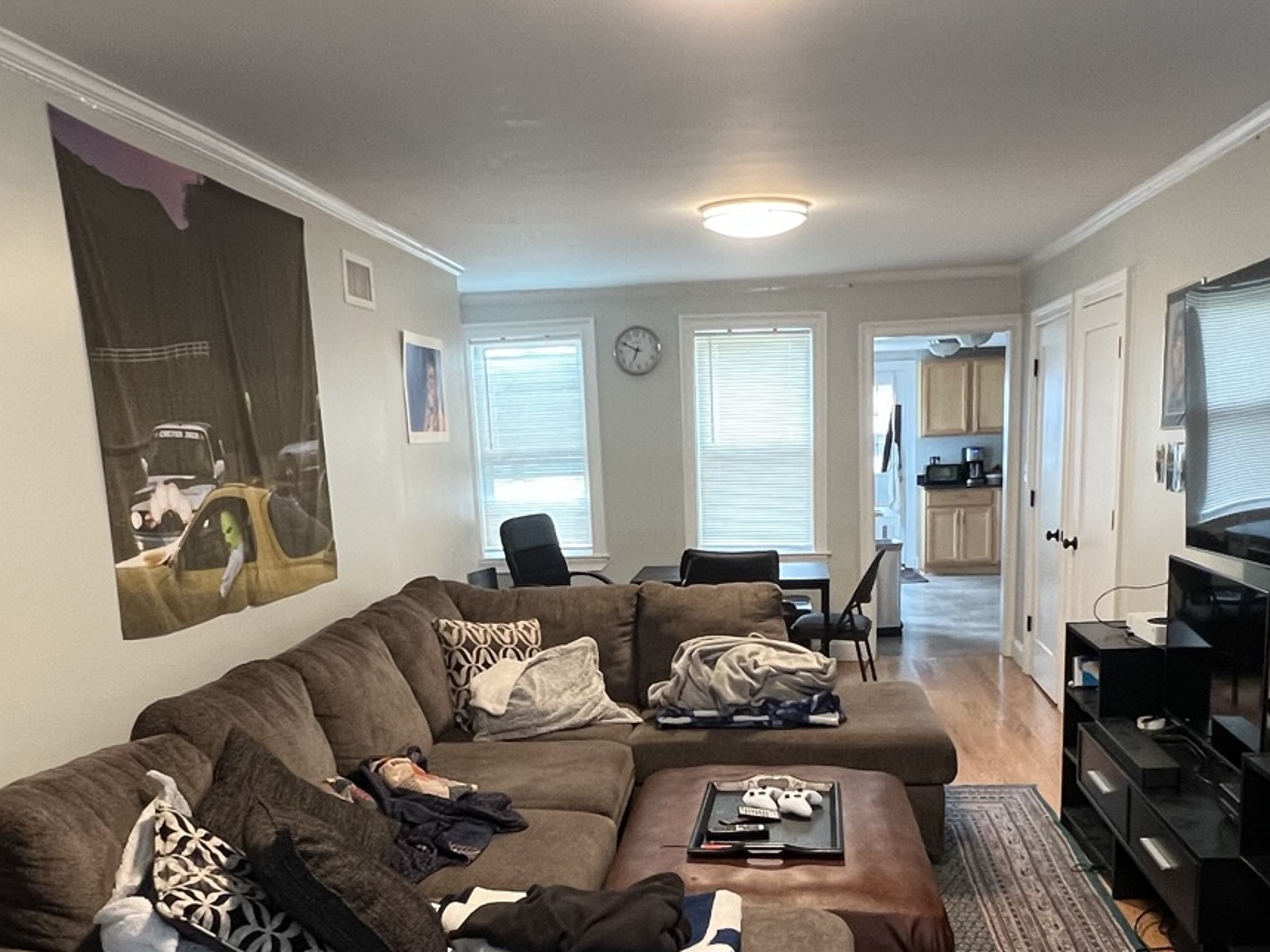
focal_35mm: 31
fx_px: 1137
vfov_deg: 44.0
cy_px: 710
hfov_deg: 58.3
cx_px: 661
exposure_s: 1/60
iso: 200
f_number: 1.8
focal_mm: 1.57
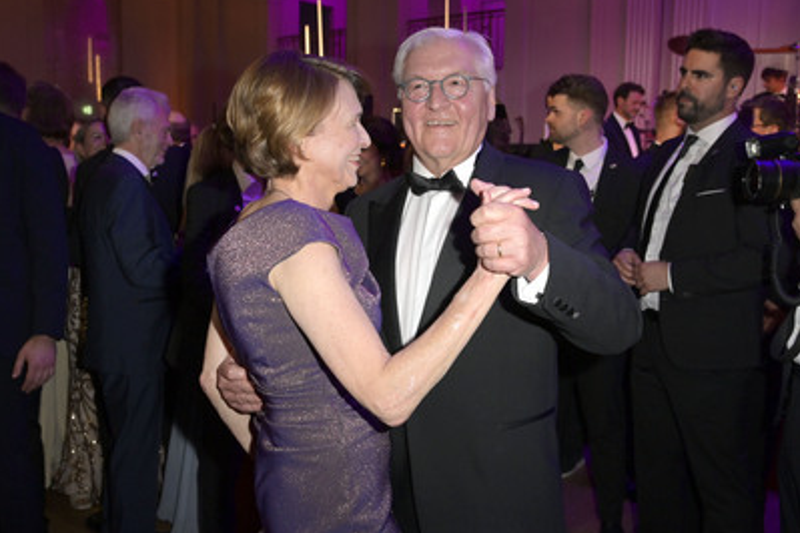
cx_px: 382
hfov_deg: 54.4
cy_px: 258
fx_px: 778
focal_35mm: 35
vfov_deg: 37.8
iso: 3200
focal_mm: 31
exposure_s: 1/250
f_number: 5
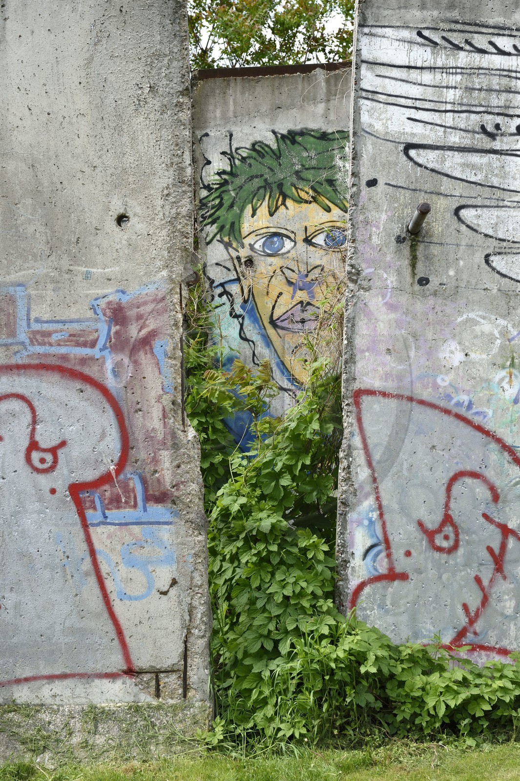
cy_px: 390
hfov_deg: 23.4
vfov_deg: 34.5
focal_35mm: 58
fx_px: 1258
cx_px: 260
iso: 200
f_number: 9
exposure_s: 1/160
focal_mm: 58
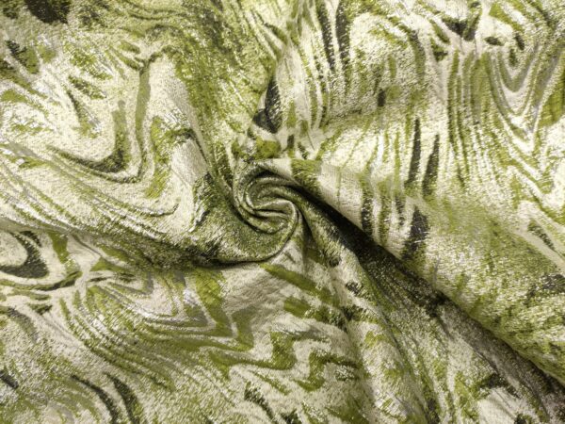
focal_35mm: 25
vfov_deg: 54.9
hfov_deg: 69.4
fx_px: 408
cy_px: 212
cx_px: 282
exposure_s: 1/100
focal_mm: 5.43
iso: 250
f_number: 1.89
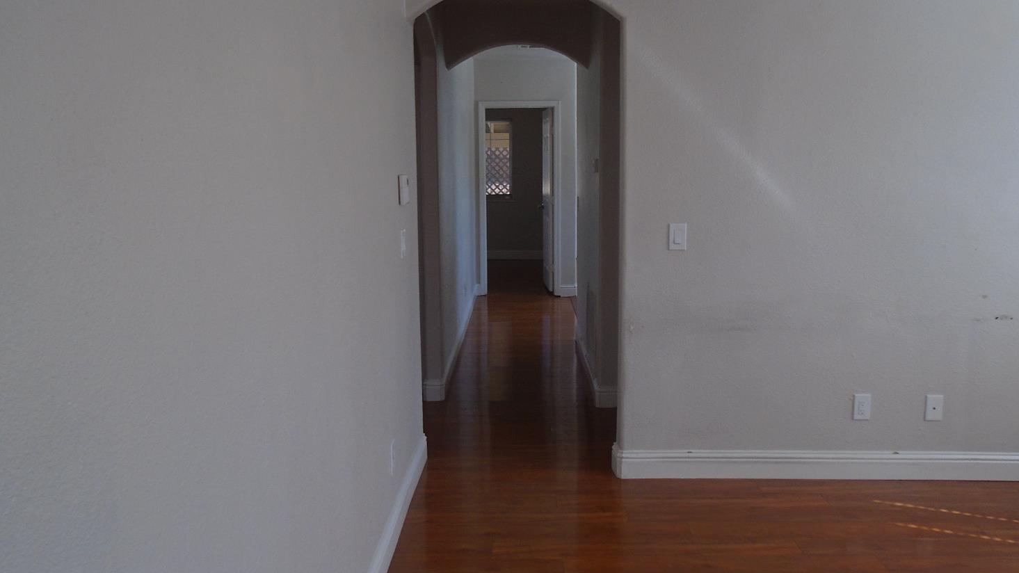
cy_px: 247
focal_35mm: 29
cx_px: 511
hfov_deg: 66.1
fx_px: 784
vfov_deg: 40.1
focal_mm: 4.6
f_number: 3.2
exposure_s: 1/60
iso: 100
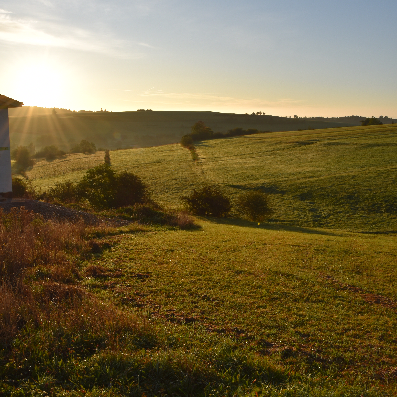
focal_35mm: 35
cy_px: 182
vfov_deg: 47.2
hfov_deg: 47.2
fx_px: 454
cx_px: 197
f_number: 10
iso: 100
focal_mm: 18
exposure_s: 1/200
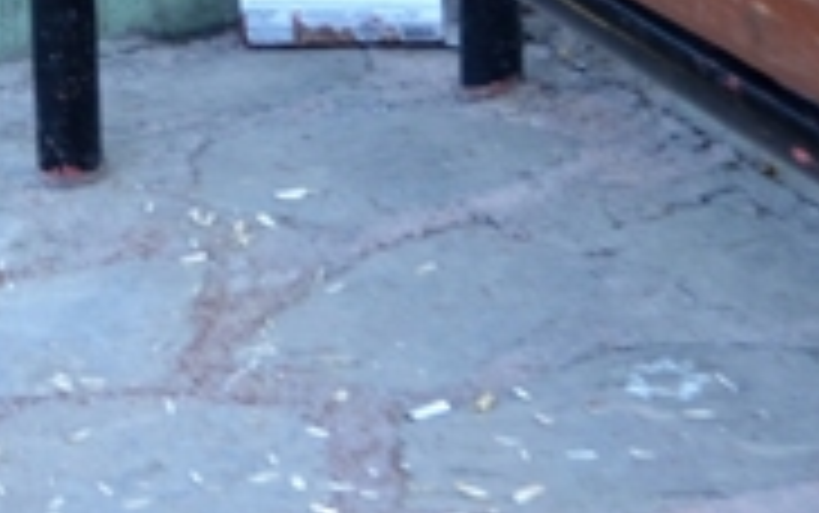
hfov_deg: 8.4
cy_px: 198
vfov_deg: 5.2
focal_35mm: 251
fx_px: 5606
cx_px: 302
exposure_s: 1/50
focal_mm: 30
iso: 400
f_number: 4.2
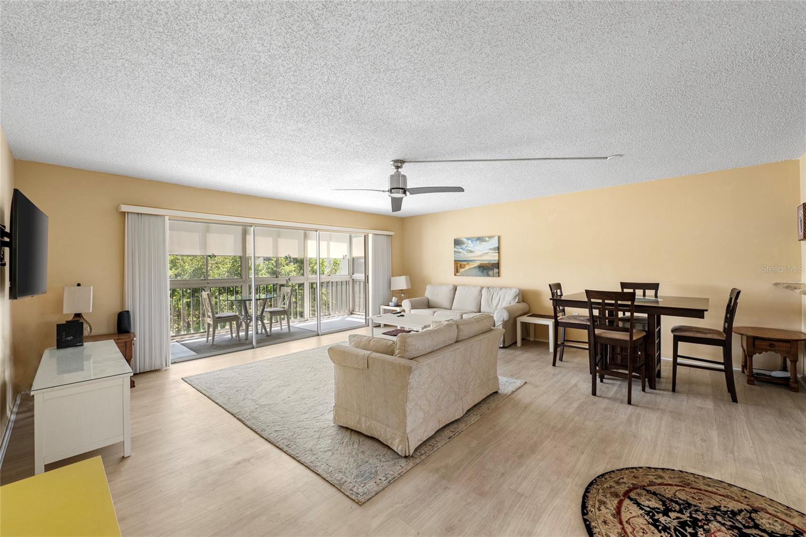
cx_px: 403
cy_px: 268
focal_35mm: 14
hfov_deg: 104.3
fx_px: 313
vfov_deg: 81.2
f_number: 8
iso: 800
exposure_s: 1/80
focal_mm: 14
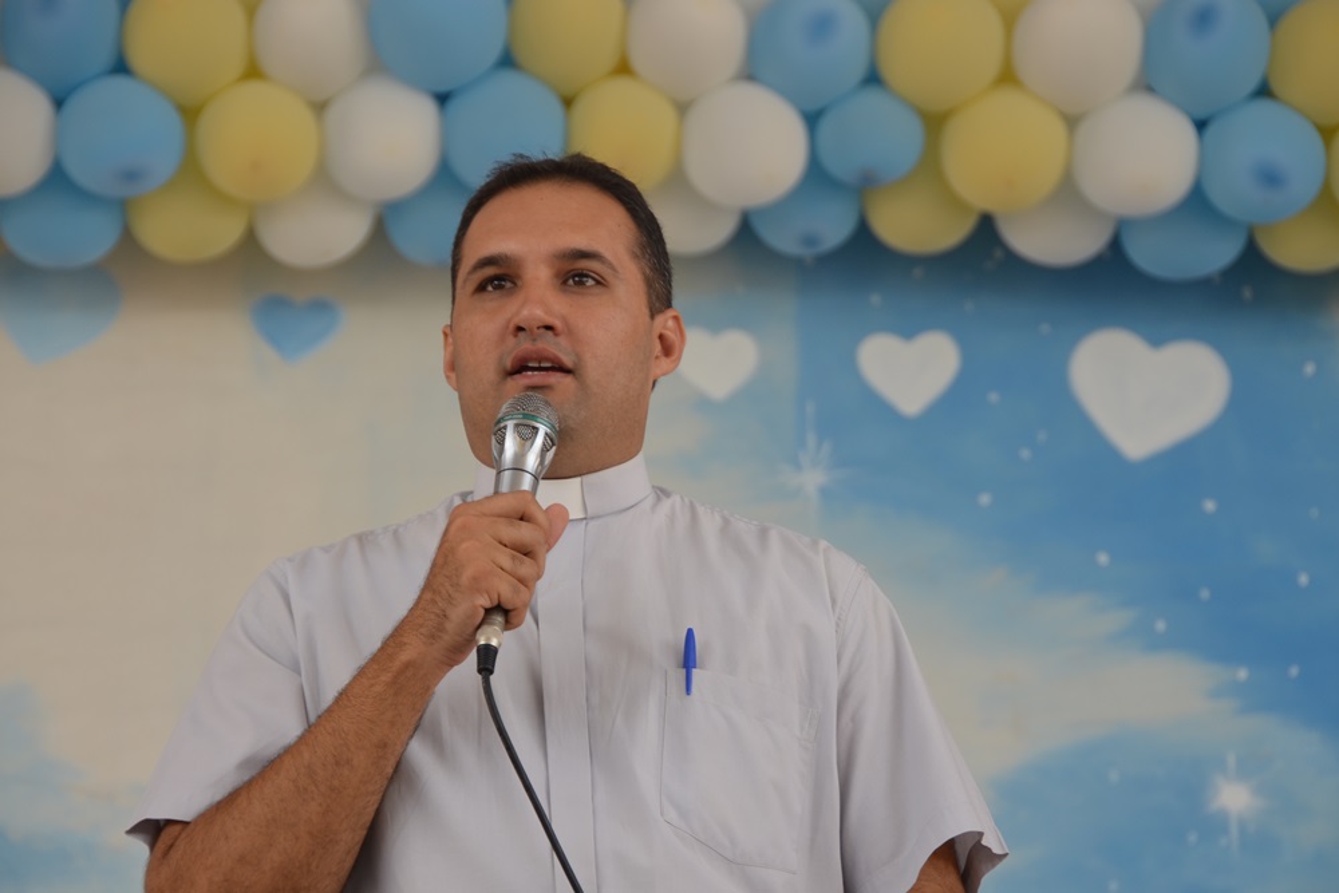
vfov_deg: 8.2
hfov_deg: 12.2
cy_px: 446
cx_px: 670
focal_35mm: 168
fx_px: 6249
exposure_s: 1/125
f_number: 5.6
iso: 200
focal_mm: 112
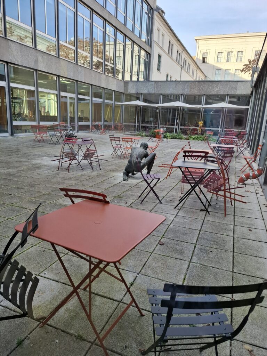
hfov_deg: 58.9
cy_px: 178
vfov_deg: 73.9
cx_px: 134
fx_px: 237
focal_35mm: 23
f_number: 1.8
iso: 50
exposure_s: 1/228
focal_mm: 5.54
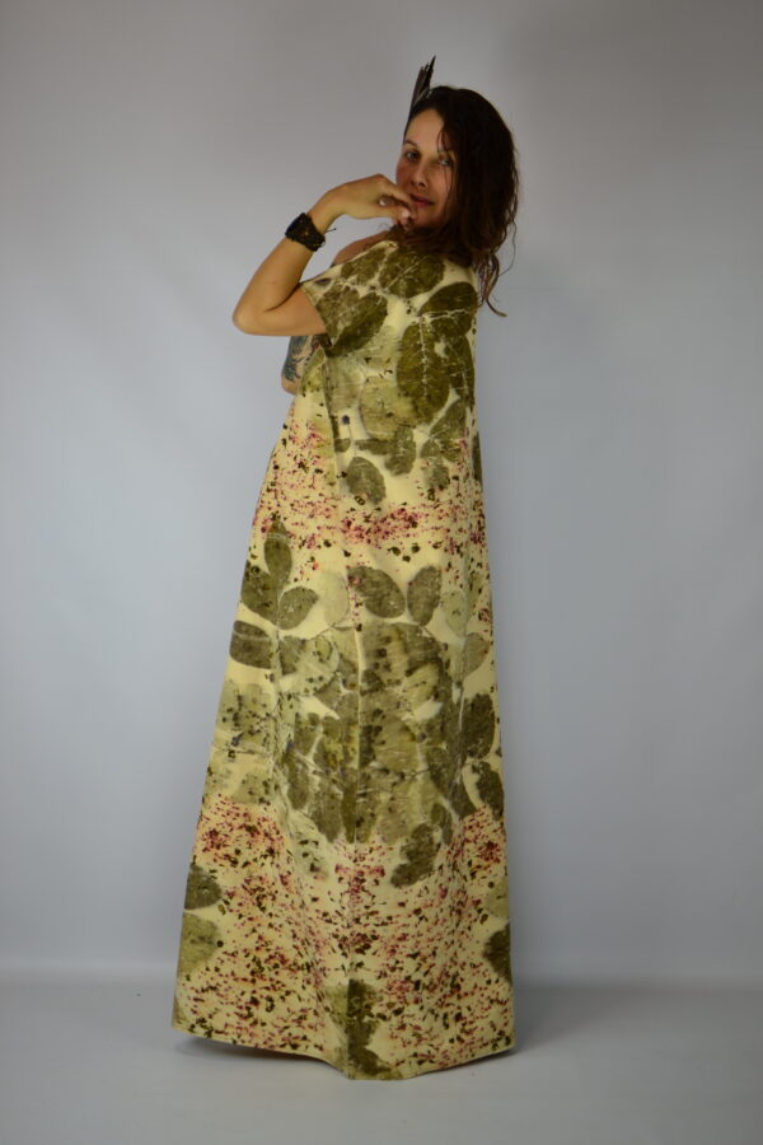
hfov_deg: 25.8
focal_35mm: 52
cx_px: 382
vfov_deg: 37.9
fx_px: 1669
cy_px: 572
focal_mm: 35
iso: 100
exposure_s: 1/125
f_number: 1.8
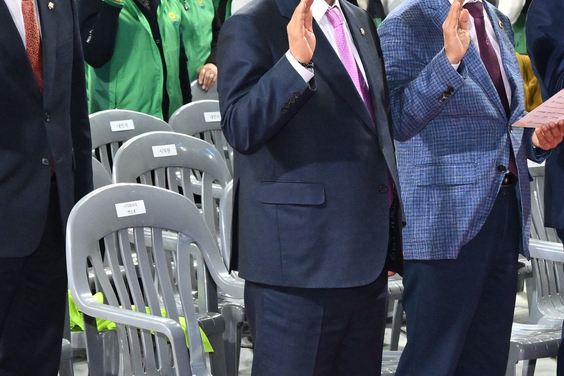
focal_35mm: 153
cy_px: 117
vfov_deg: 9.0
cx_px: 533
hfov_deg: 13.3
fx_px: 2397
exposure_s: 1/250
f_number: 6.3
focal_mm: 48
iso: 4000
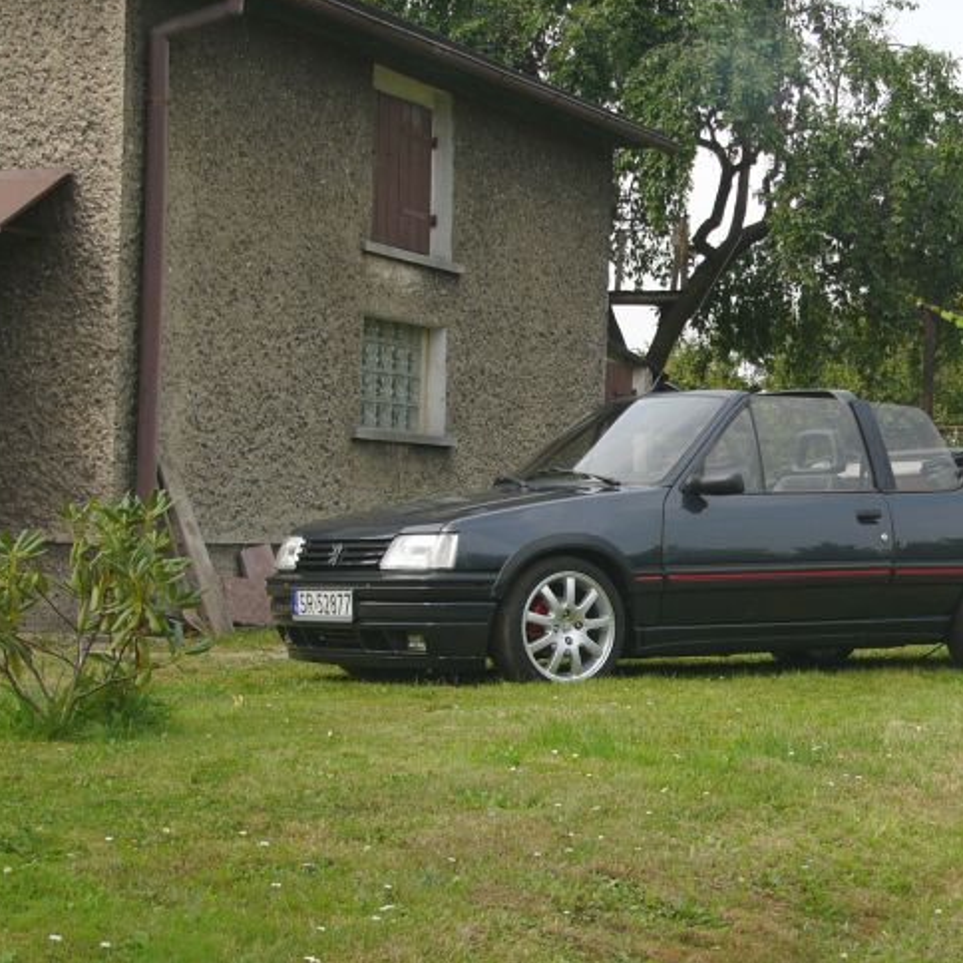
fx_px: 2392
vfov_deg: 22.8
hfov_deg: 22.6
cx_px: 678
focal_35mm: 76
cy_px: 511
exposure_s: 1/500
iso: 50
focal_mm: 8.6
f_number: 2.8
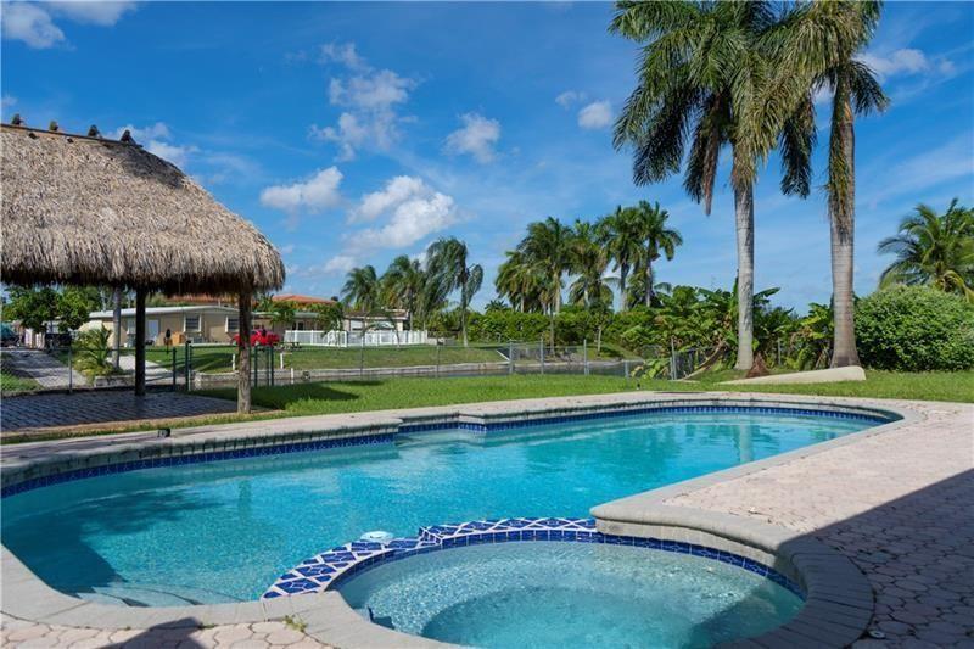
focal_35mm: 28
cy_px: 324
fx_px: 757
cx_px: 487
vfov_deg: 46.4
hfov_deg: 65.5
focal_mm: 28
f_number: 3.5
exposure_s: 1/2500
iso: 100
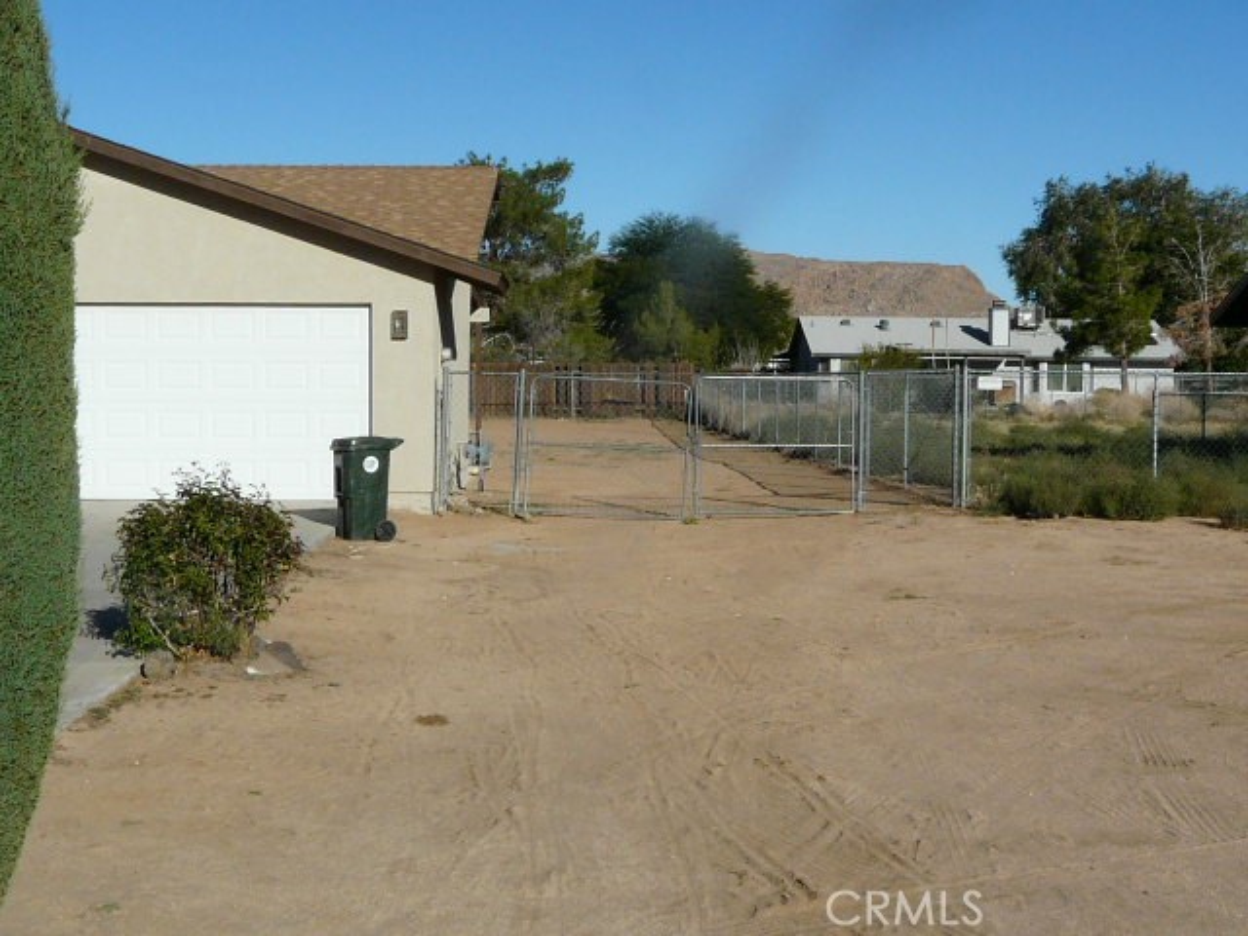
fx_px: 1839
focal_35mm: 51
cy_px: 468
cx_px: 624
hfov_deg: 37.5
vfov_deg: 28.6
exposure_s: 1/400
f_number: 8
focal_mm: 5.2
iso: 100
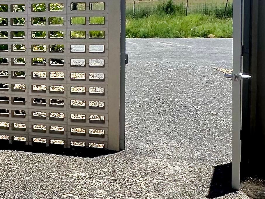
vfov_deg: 23.3
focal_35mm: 62
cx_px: -135
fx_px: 475
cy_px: 35
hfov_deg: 24.3
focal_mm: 2.22
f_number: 2.2
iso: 50
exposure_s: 1/1887
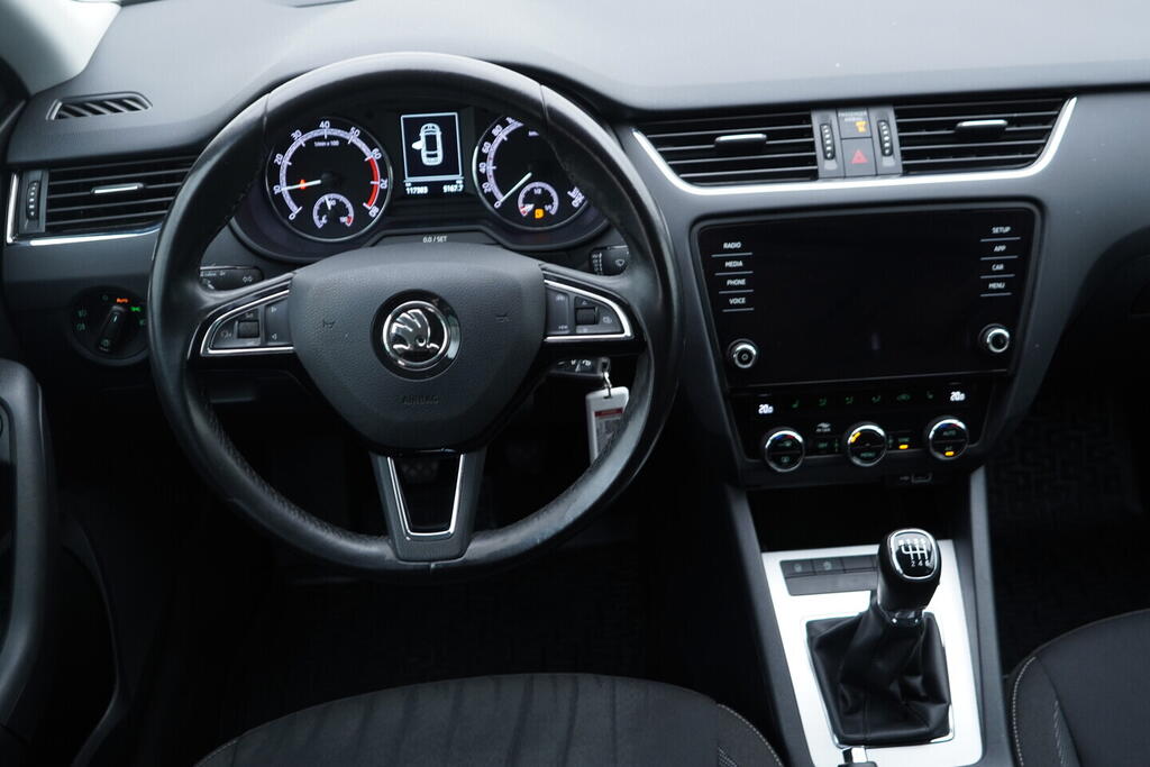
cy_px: 384
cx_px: 575
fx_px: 1150
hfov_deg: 53.1
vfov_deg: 36.9
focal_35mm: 36
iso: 250
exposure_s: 1/40
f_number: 2.8
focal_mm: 24
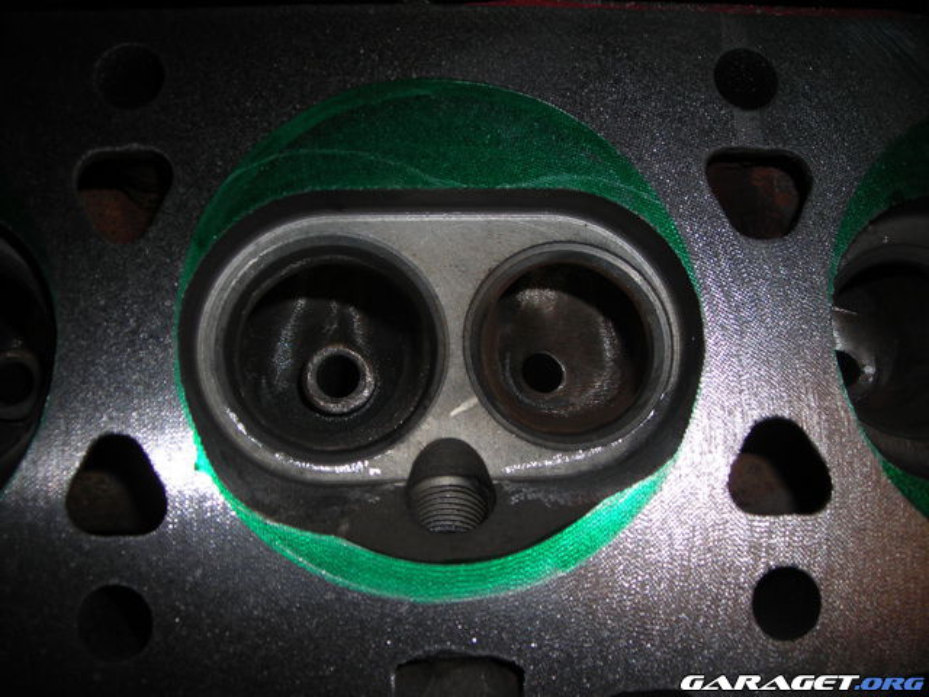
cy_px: 348
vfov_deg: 37.7
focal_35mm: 38
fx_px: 1020
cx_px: 464
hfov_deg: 49.0
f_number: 6.4
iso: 50
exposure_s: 1/60.1
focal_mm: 6.3
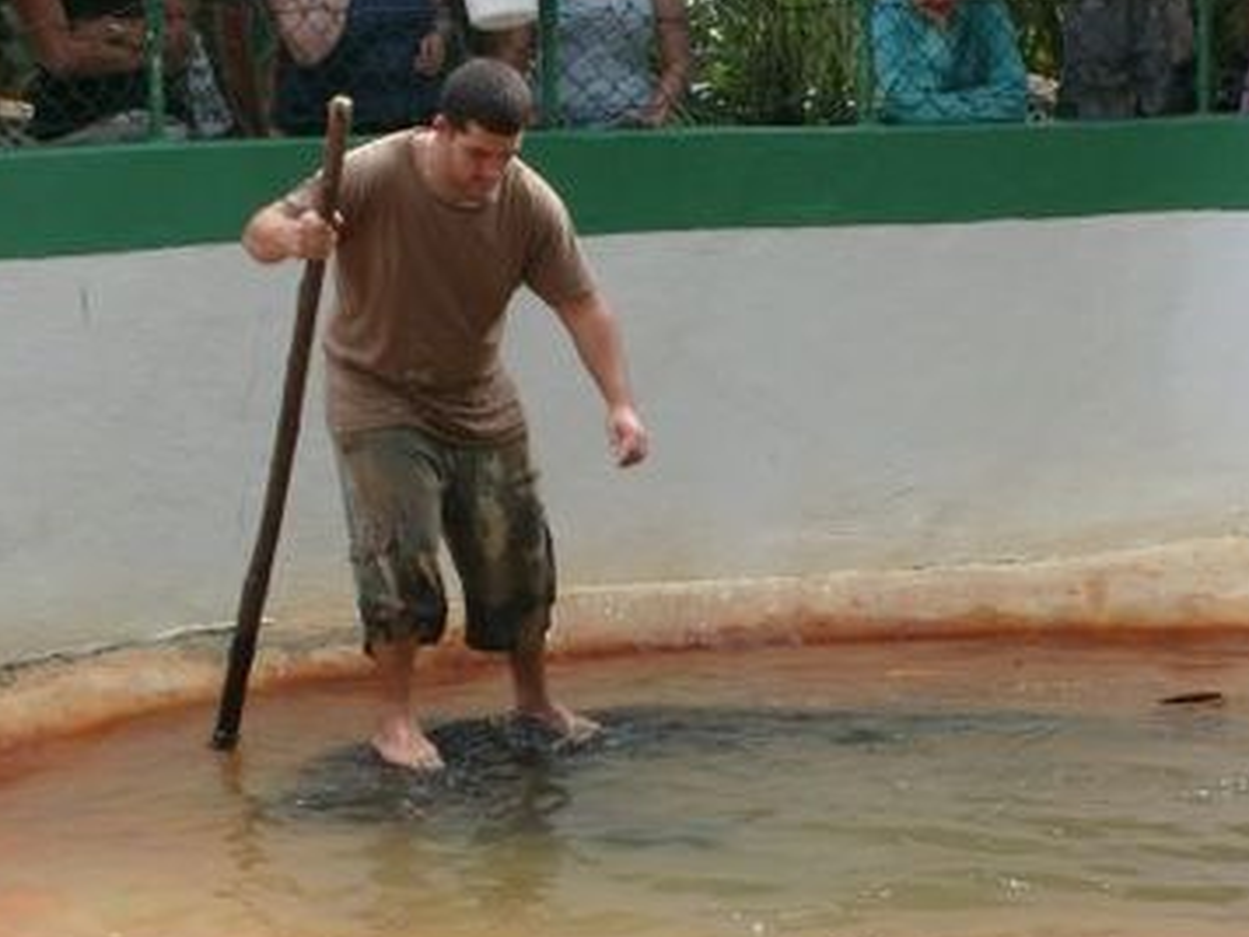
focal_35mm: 121
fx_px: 4367
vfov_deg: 12.2
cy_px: 622
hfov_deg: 16.3
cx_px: 782
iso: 80
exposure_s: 1/125
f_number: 4.2
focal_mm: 13.7
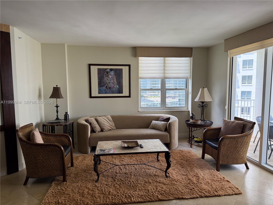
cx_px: 136
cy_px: 102
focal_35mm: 24
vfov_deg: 56.8
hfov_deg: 71.6
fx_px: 189
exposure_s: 1/223
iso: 125
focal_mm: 6.76
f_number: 1.78
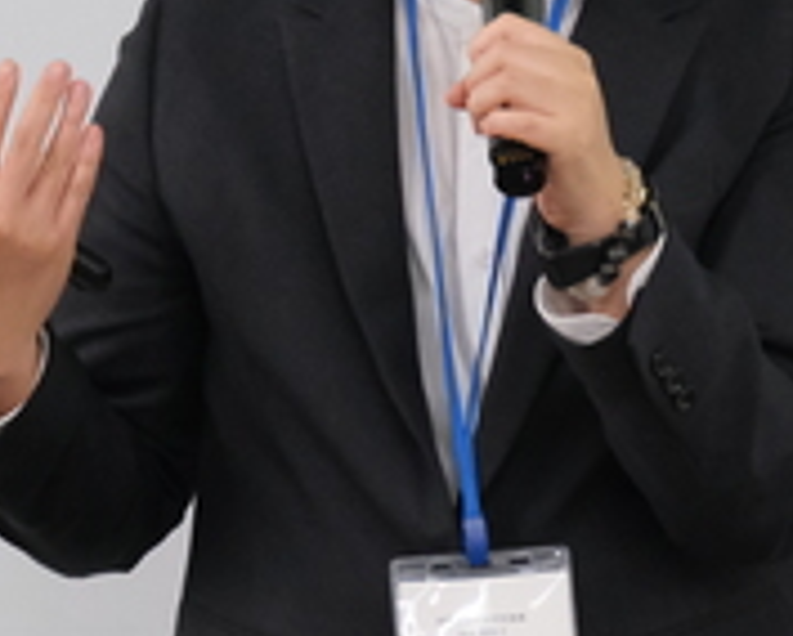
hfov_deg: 5.1
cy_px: 246
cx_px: 551
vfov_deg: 4.1
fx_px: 8975
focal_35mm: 382
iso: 6400
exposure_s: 1/240
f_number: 5.2
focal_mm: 80
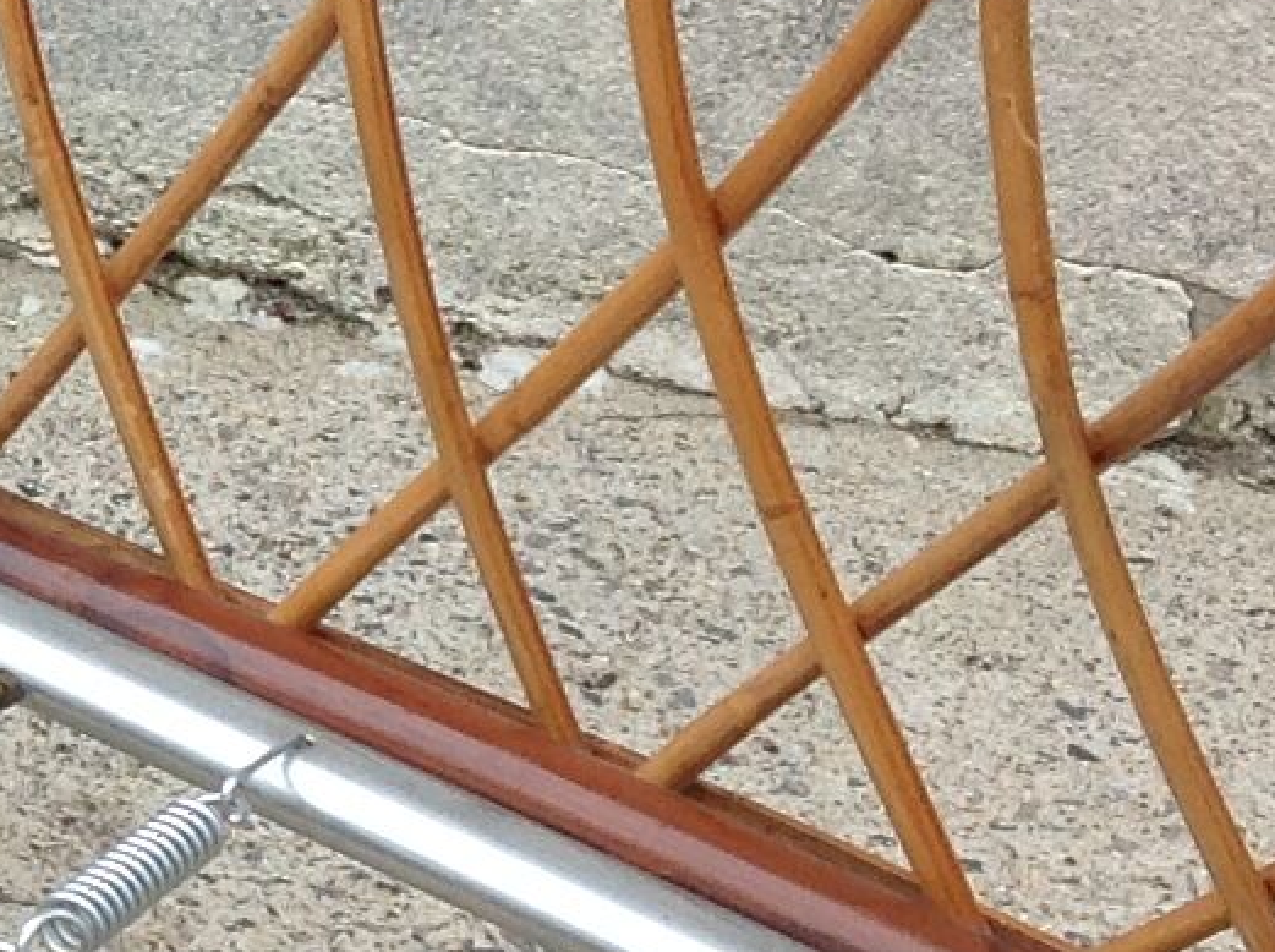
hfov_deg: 10.8
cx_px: -830
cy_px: 257
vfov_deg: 8.5
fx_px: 6399
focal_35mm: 174
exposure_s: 1/150
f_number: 2.4
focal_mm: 4.28
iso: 50
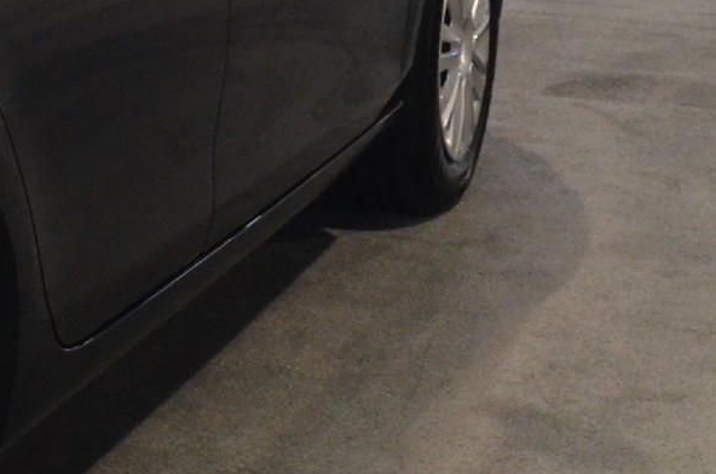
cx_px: -497
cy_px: -13
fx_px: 3017
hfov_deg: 12.5
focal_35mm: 152
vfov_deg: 8.9
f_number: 2.8
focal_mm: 24
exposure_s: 1/60
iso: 1600
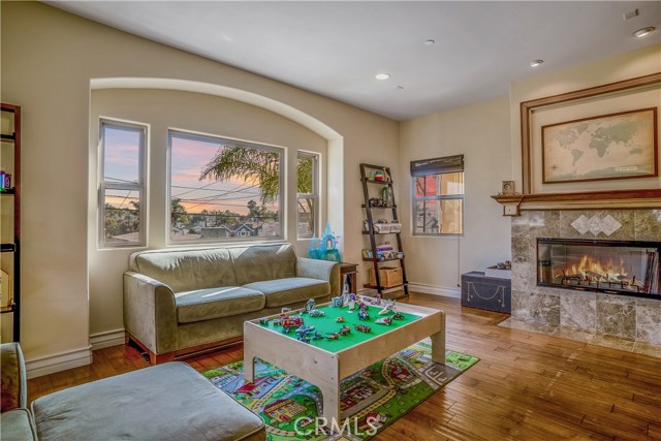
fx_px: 331
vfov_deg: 67.4
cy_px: 220
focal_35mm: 18
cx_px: 330
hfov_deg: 90.0
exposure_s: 1/1000
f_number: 8
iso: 200
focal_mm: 18
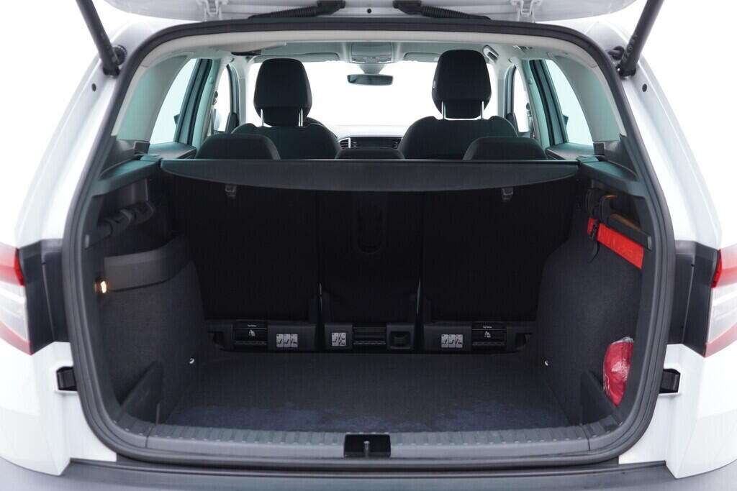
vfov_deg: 36.9
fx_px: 737
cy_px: 246
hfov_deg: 53.1
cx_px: 368
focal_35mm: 36
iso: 320
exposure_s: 1/40
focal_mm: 24
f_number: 2.8
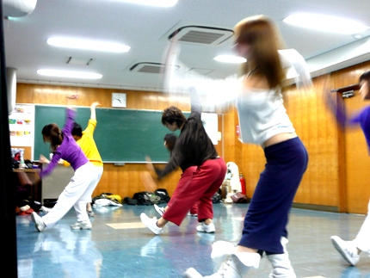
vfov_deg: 33.6
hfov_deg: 43.8
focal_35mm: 43
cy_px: 139
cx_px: 185
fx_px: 460
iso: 200
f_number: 4
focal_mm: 7
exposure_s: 1/13
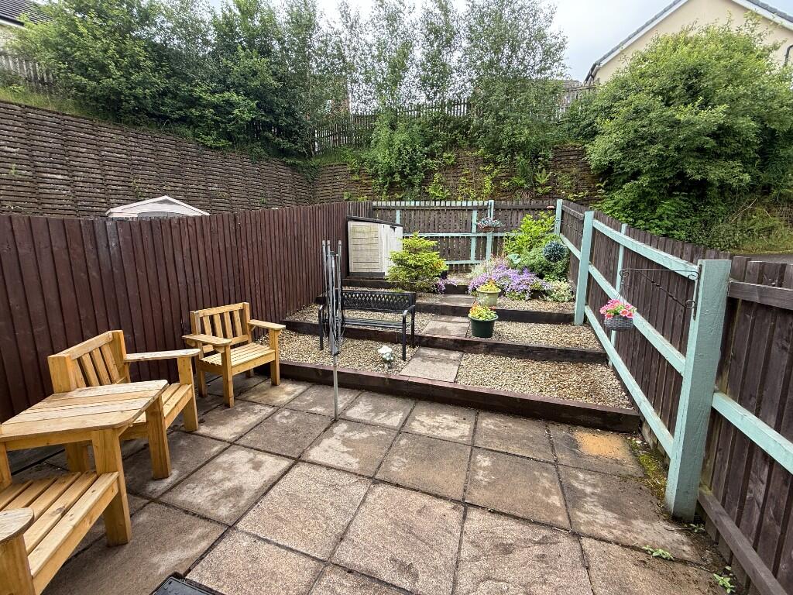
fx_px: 321
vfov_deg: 85.7
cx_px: 396
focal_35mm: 14
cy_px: 298
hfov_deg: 102.1
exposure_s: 1/251
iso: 50
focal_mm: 2.22
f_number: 2.2
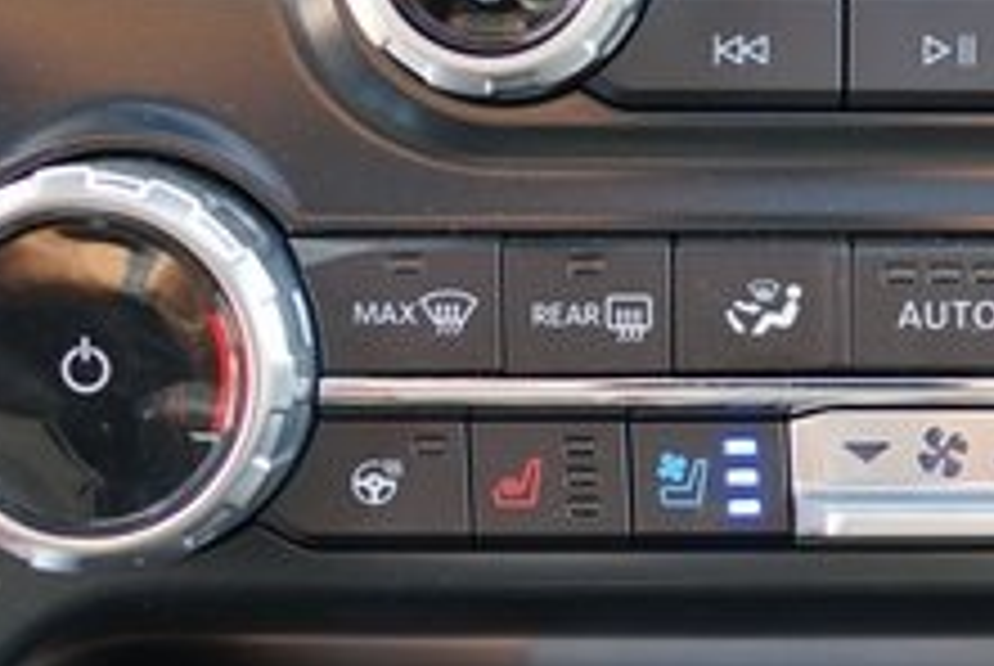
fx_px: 2239
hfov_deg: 24.5
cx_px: 828
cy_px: 376
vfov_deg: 16.9
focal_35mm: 81
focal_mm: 28
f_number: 4
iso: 320
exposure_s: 1/60
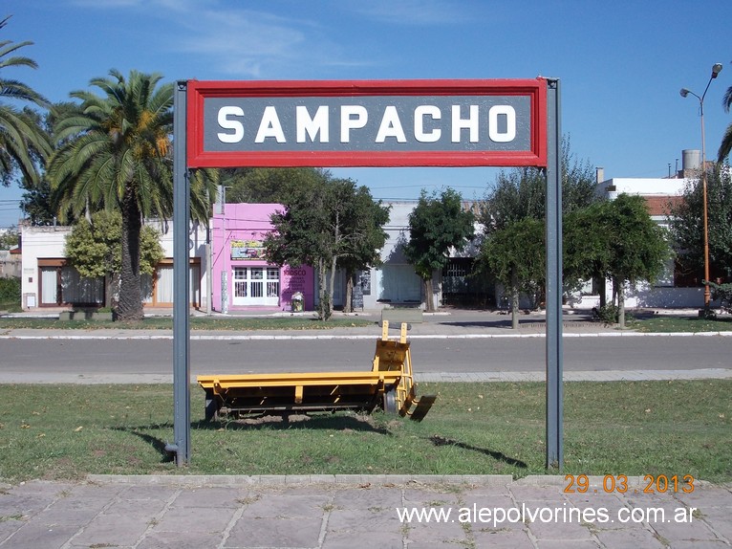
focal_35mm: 51
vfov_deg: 28.5
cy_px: 274
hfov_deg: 37.5
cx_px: 366
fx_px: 1078
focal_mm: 7.2
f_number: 7.2
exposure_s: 1/320
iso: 80
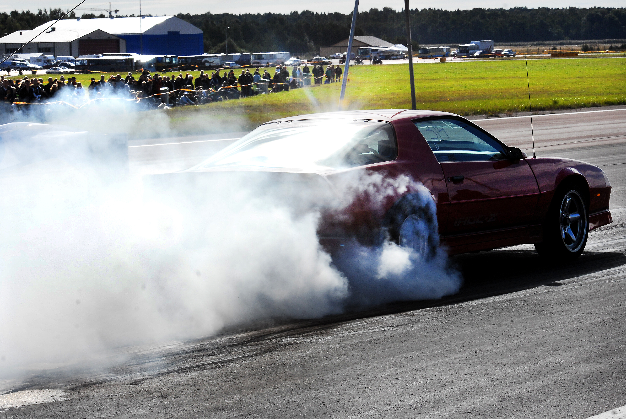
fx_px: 2481
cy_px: 210
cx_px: 313
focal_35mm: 142
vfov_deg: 9.7
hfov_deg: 14.4
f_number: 16
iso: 400
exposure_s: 1/400
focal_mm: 95
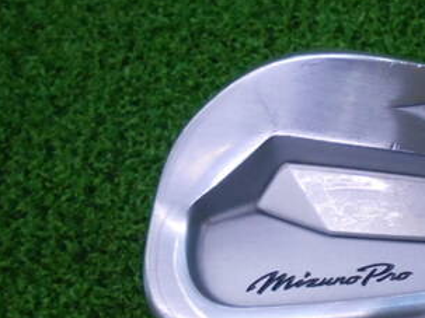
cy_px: 241
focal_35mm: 55
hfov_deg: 31.9
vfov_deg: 26.2
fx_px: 675
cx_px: 436
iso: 800
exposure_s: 1/160
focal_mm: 4.6
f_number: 3.2
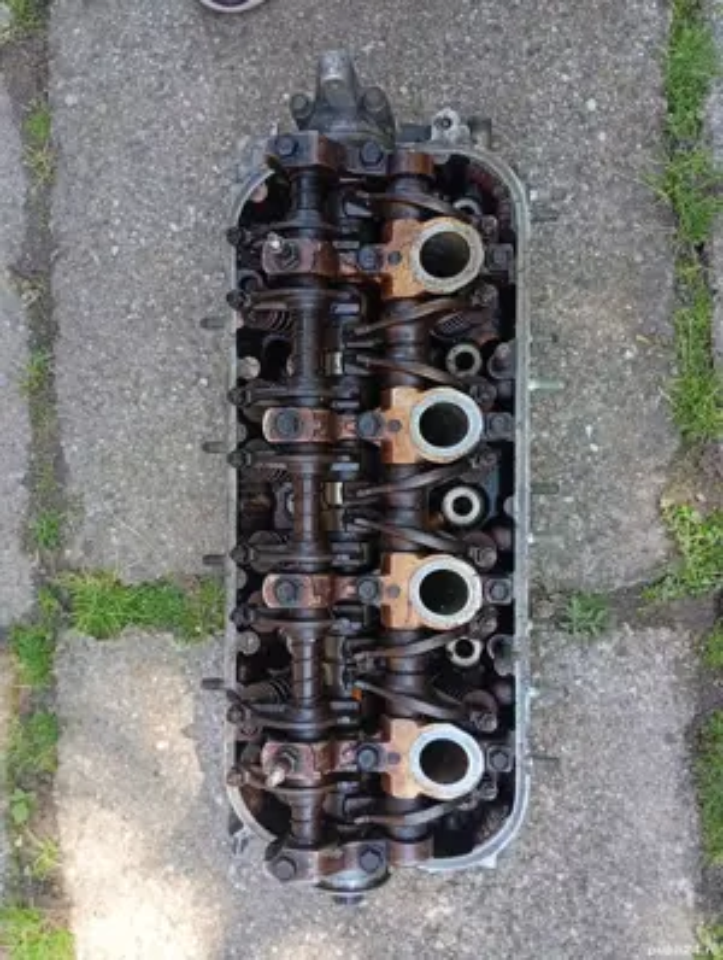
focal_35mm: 27
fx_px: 750
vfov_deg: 65.2
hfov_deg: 51.5
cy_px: 480
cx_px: 362
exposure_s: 1/50
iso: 114
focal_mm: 3.98
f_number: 1.8
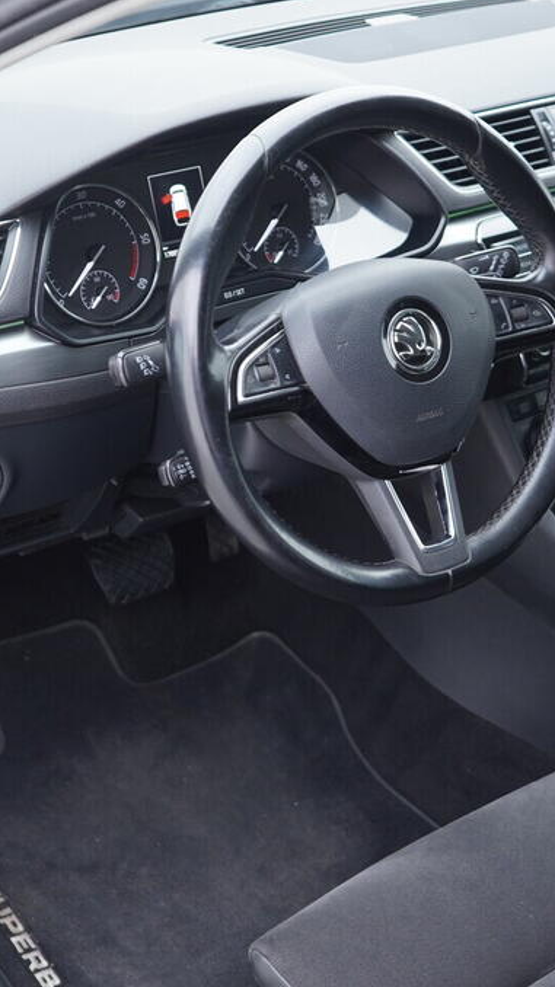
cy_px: 494
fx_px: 1492
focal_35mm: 57
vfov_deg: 36.6
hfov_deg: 21.1
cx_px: 278
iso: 320
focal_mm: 24
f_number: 2.8
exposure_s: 1/40
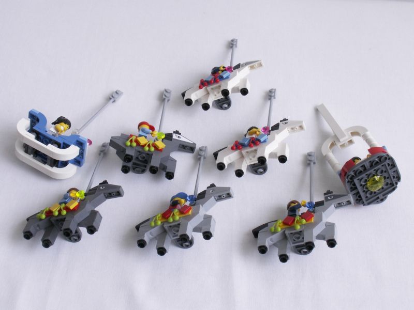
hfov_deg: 40.4
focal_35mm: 47
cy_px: 155
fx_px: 562
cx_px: 207
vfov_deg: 30.9
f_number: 8
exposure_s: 2
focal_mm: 7.74
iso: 50
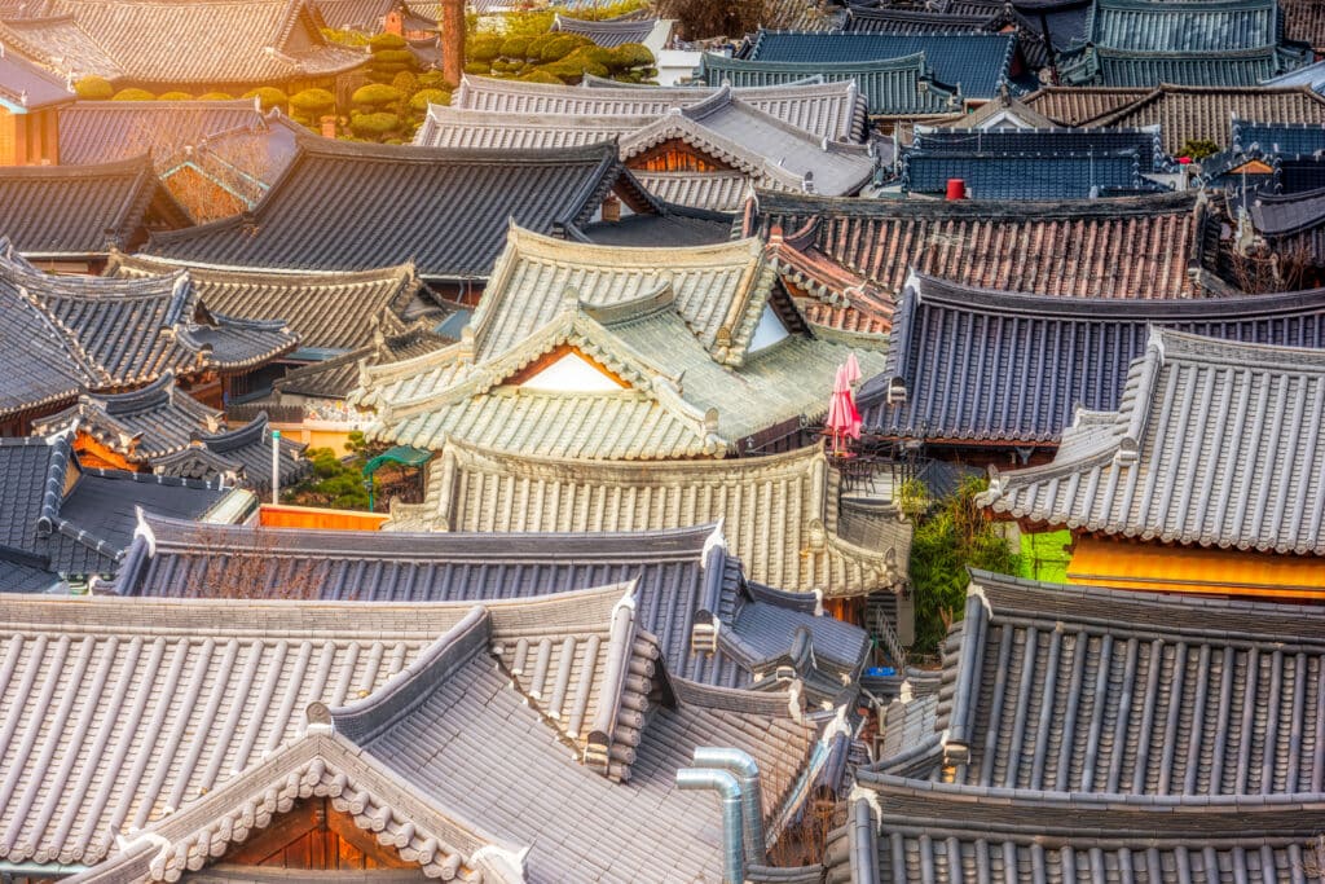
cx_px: 662
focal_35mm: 130
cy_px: 442
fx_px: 4785
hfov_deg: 15.8
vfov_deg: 10.6
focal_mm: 130
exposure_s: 1/125
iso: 100
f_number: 8
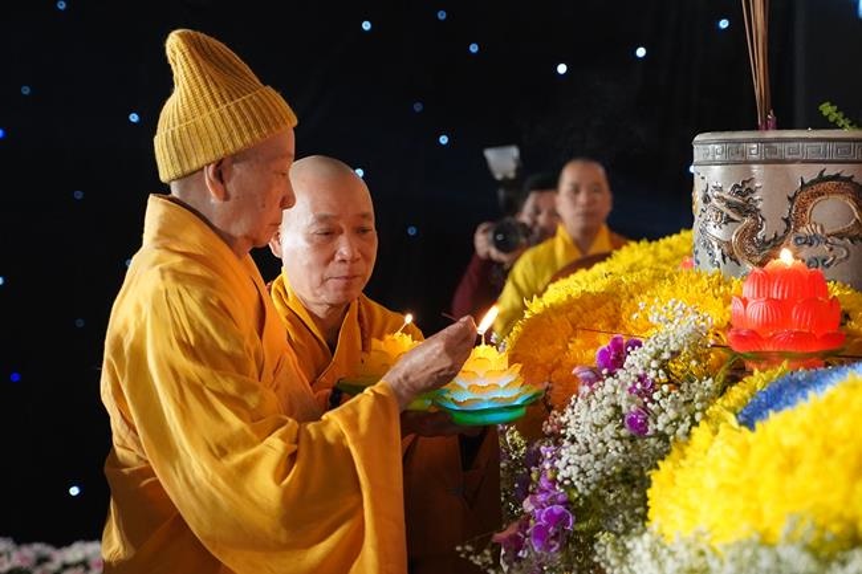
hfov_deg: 18.3
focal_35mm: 112
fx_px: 2681
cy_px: 287
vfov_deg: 12.2
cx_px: 431
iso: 6400
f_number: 4
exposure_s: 1/160
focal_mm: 75
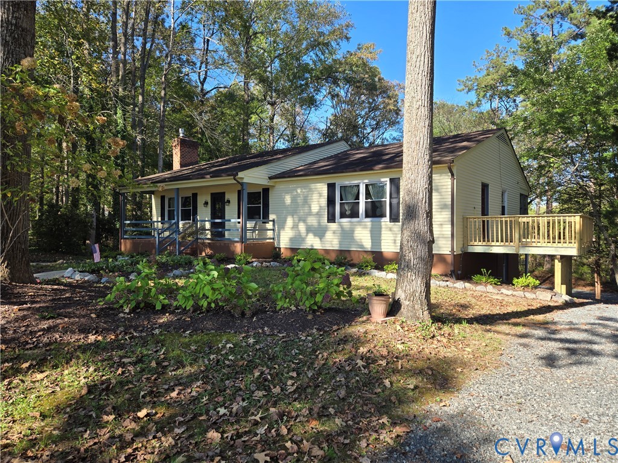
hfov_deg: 73.9
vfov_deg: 58.9
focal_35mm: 23
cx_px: 309
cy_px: 232
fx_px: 411
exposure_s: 1/533
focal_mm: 5.4
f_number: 1.8
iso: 25
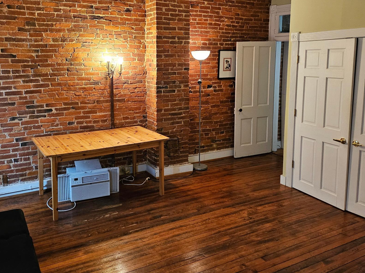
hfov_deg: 58.3
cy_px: 101
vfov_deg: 45.0
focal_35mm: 31
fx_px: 327
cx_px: 166
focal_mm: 5
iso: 800
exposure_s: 1/120
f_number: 1.8
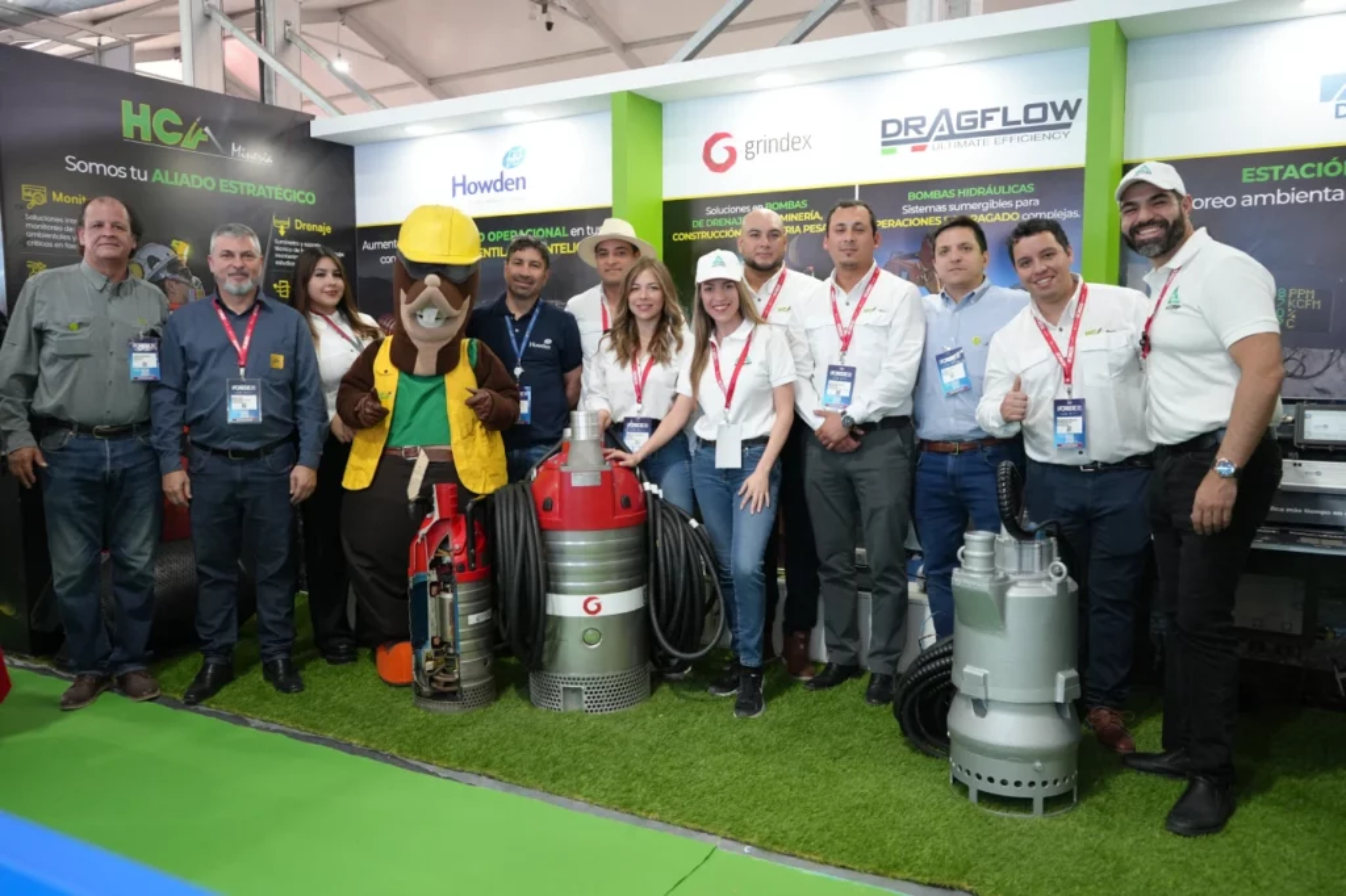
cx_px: 673
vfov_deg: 46.4
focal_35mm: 28
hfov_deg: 65.5
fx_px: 1046
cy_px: 448
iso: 2500
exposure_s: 1/160
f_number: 4
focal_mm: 28
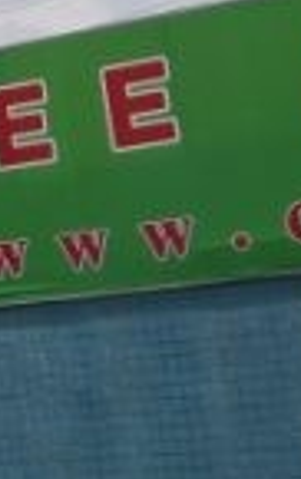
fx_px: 2264
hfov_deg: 6.0
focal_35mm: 173
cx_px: -1032
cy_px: 61
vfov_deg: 12.0
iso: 100
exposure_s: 1/320
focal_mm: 16
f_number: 8
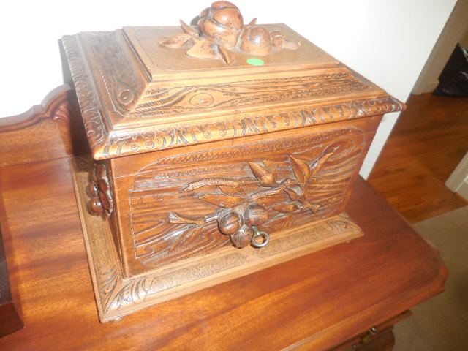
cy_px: 176
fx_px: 338
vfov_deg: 54.9
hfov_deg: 69.4
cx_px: 234
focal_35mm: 25
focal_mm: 4.5
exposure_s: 1/25
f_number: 3.3
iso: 200
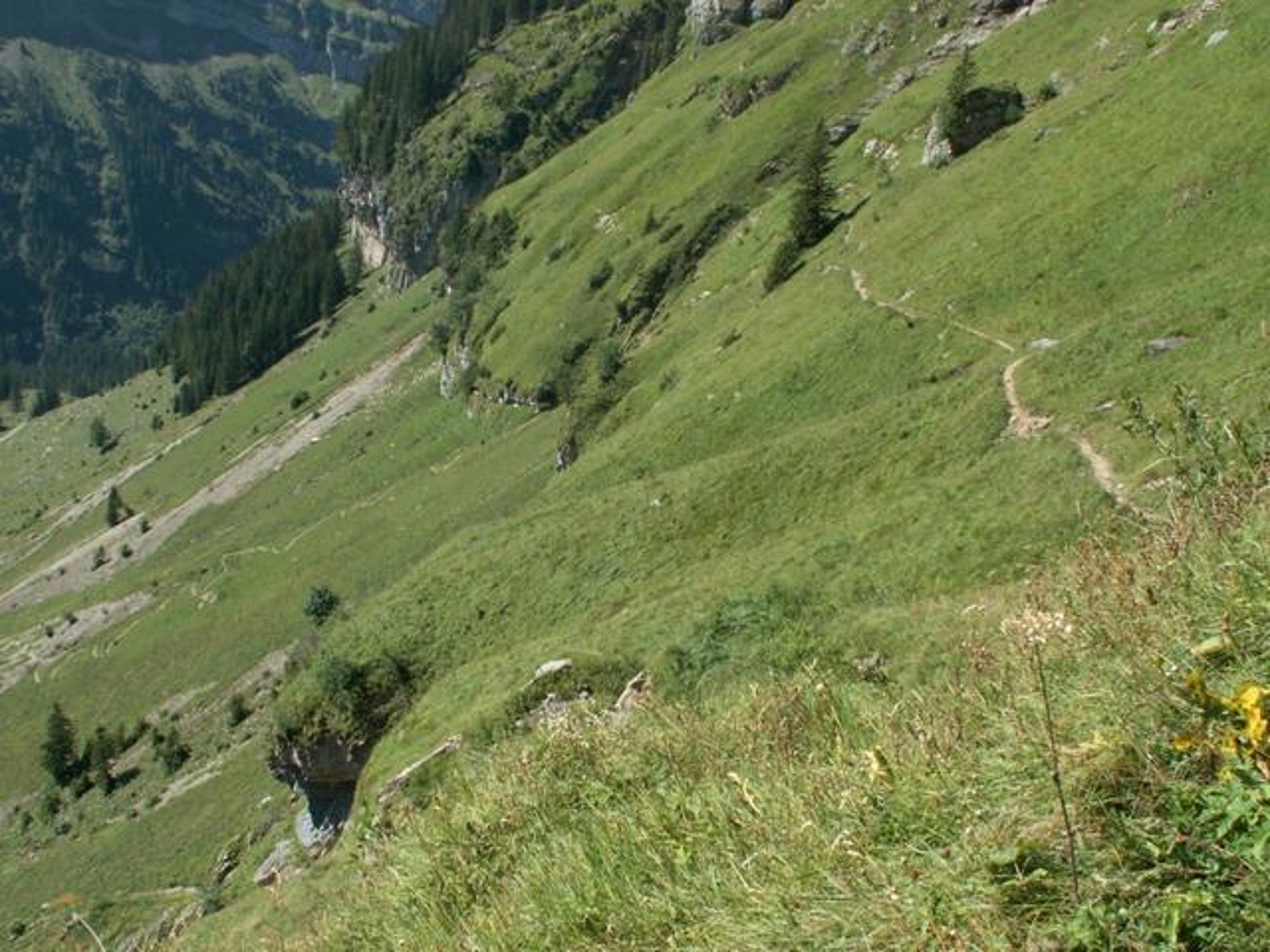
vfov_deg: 40.7
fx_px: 1284
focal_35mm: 35
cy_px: 476
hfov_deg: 52.6
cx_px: 635
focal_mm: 5.86
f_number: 5.6
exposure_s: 1/160
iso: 50
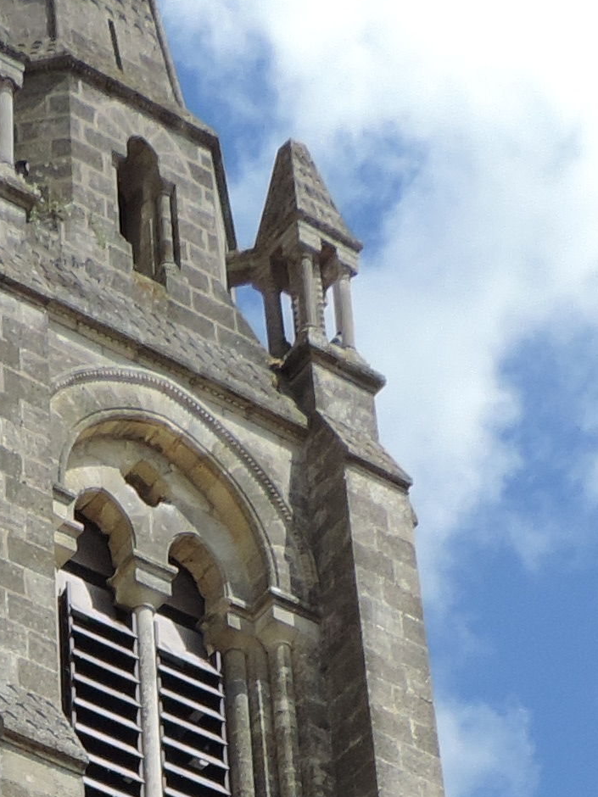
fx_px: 2879
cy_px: 1147
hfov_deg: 11.7
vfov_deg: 14.8
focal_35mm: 125
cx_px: 0
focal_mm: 4.3
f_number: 3
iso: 80
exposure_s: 1/1250
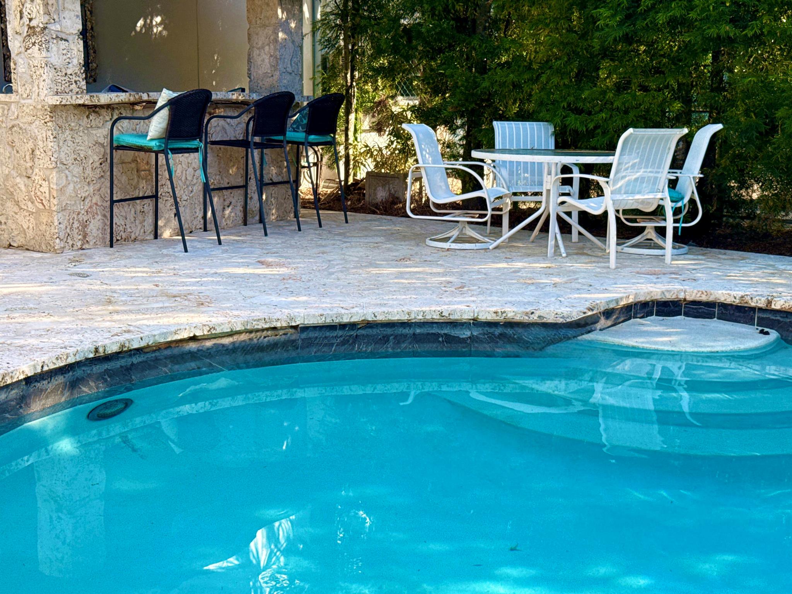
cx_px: 396
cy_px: 297
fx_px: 1098
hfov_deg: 39.7
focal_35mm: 48
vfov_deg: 30.3
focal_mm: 6.76
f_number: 1.78
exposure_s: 1/939
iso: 64
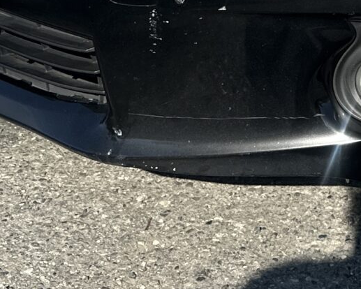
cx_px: 457
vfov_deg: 12.3
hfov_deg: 15.8
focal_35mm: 116
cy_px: -209
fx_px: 1240
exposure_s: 1/3356
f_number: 1.78
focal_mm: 6.86
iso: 80
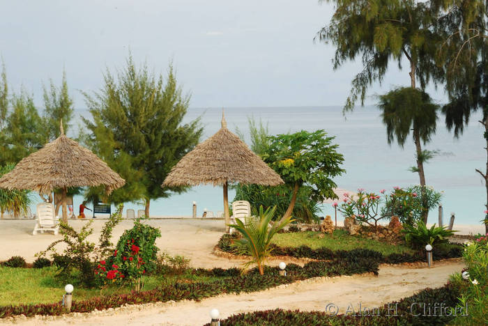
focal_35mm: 84
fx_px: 1140
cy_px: 163
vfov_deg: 16.3
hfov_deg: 24.2
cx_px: 244
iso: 800
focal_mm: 56
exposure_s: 1/200
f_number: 14
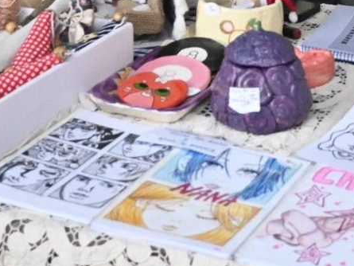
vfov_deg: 12.6
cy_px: -75
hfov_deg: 17.1
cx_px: 288
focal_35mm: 114
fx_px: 1166
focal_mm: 22
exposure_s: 1/250
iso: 2500
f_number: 4
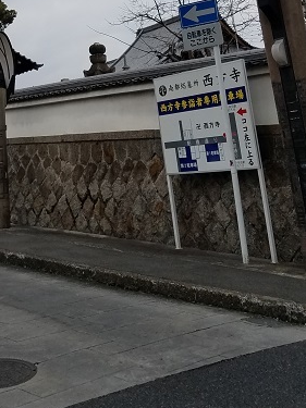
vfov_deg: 31.1
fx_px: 660
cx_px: 32
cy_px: -26
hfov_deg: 25.3
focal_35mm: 56
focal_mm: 4.2
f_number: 1.7
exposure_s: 1/558
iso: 50
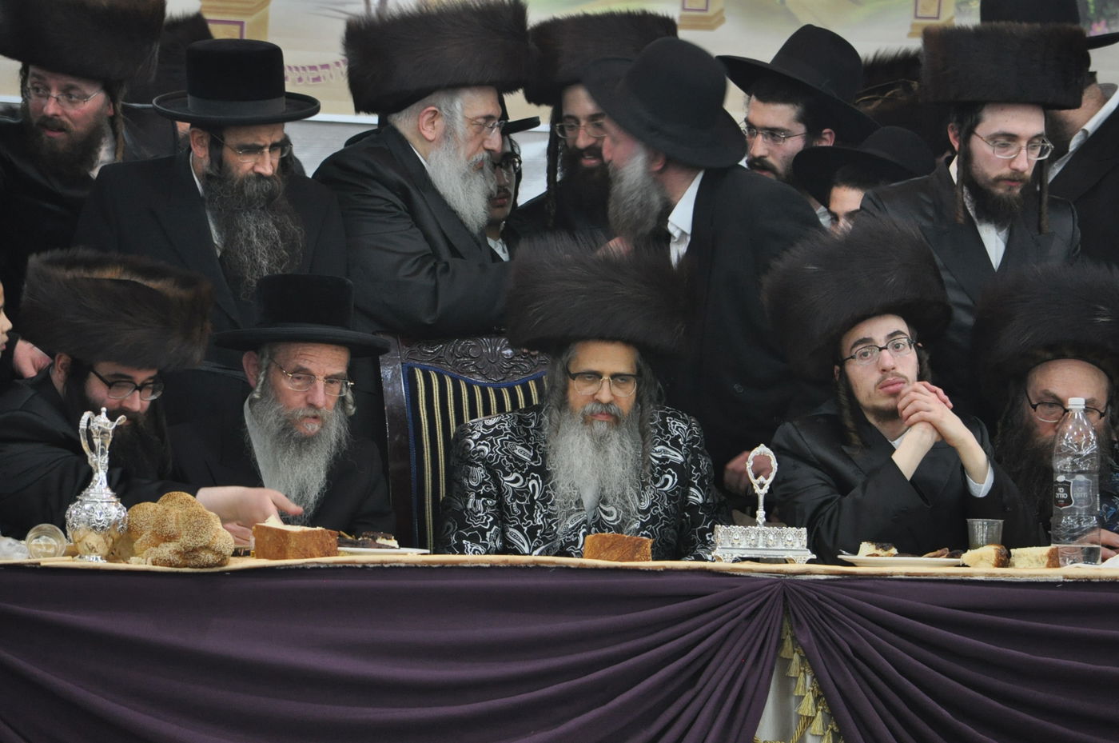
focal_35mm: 292
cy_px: 372
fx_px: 9078
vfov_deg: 4.7
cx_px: 560
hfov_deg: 7.1
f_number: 5.6
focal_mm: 195
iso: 1250
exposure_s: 1/60
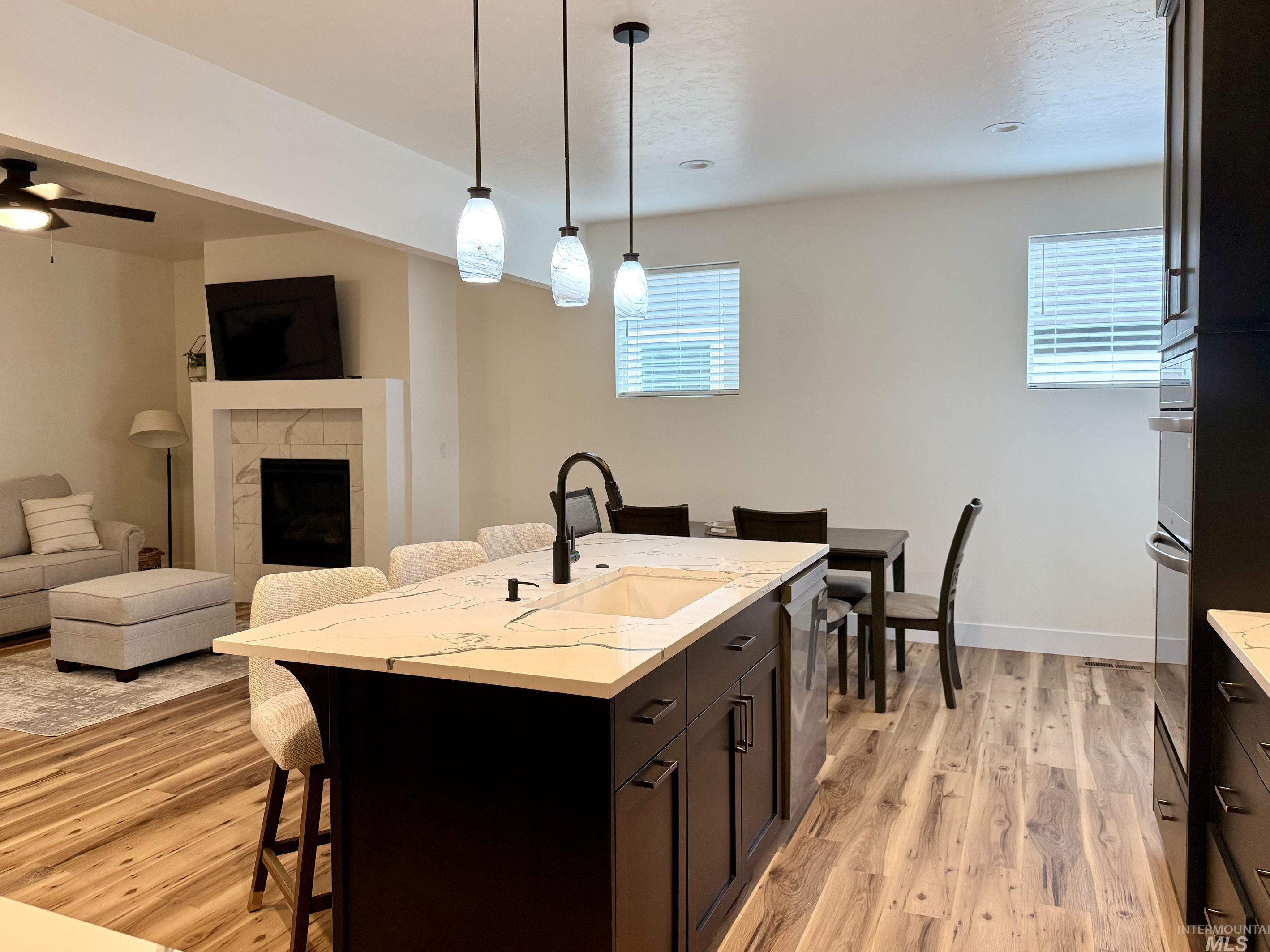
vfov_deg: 53.1
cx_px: 593
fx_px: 954
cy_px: 461
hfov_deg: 67.2
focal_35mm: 26
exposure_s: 1/120
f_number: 1.78
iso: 200
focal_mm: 6.76
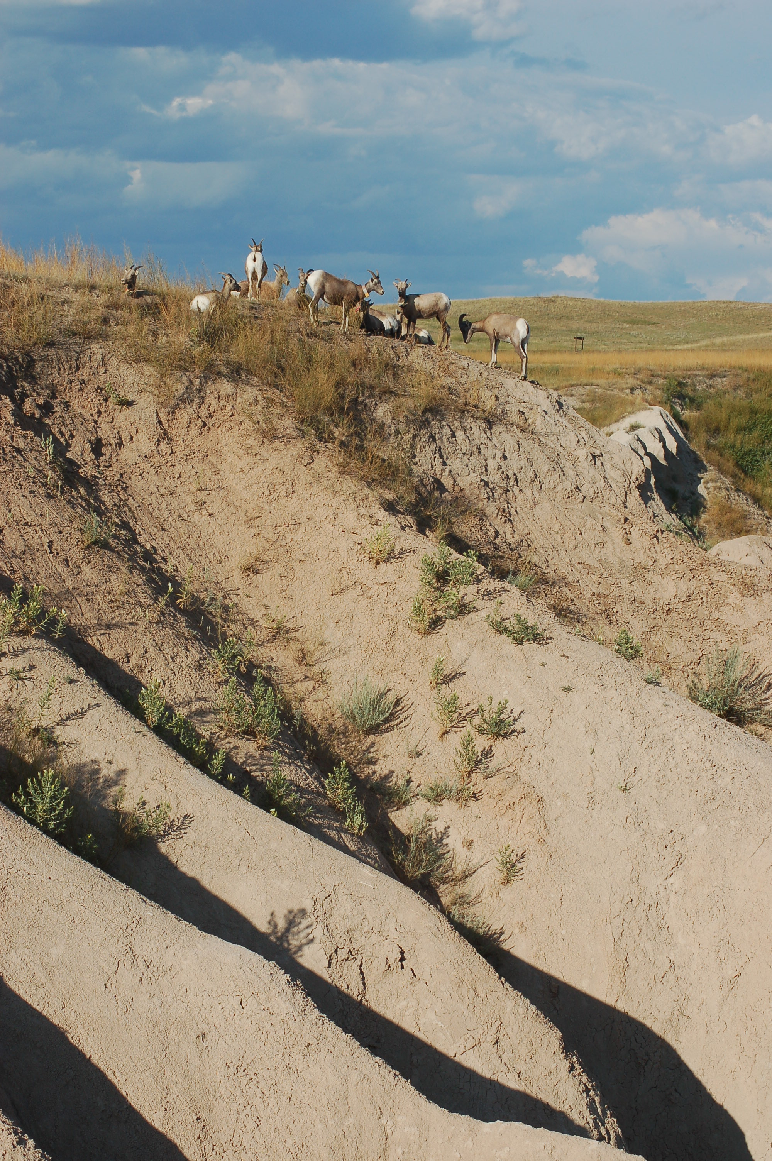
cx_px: 386
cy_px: 580
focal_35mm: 105
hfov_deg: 13.0
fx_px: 3383
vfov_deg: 19.5
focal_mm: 70
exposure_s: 1/320
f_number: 10
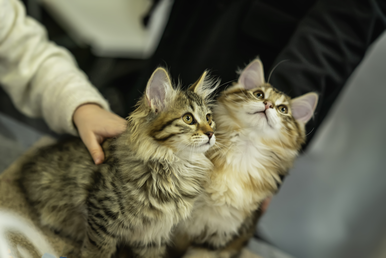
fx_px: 911
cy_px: 129
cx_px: 193
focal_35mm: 85
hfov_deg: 23.9
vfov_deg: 16.1
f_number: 2.8
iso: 400
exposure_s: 1/125
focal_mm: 85
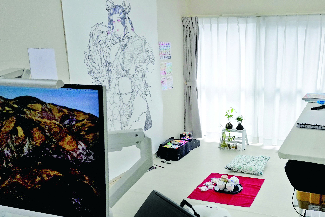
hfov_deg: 55.4
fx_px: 298
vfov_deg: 39.9
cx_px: 229
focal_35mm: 33
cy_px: 123
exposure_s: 1/80
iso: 640
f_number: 5.6
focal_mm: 6.9
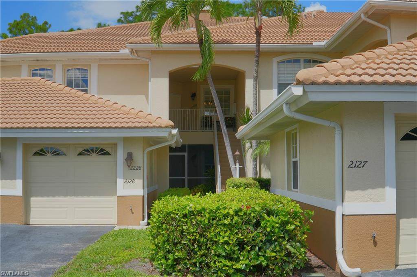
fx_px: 486
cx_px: 208
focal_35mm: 42
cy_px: 138
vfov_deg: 31.8
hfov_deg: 46.4
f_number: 10
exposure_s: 1/200
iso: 100
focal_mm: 28
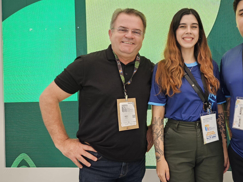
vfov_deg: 41.8
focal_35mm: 34
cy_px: 84
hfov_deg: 52.6
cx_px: 168
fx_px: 239
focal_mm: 5.4
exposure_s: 1/35.2
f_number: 1.8
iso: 250
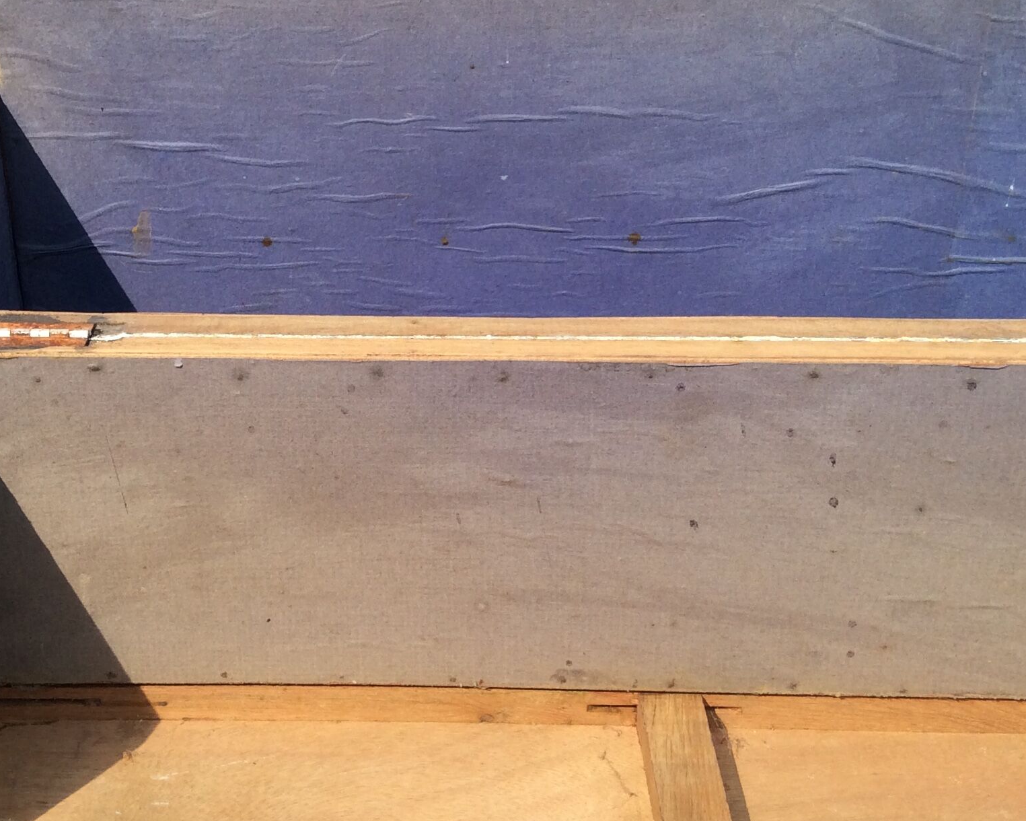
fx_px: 1609
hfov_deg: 35.1
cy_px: 411
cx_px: 373
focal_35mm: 53
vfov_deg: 28.6
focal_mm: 3.3
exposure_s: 1/1040
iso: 32
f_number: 2.4
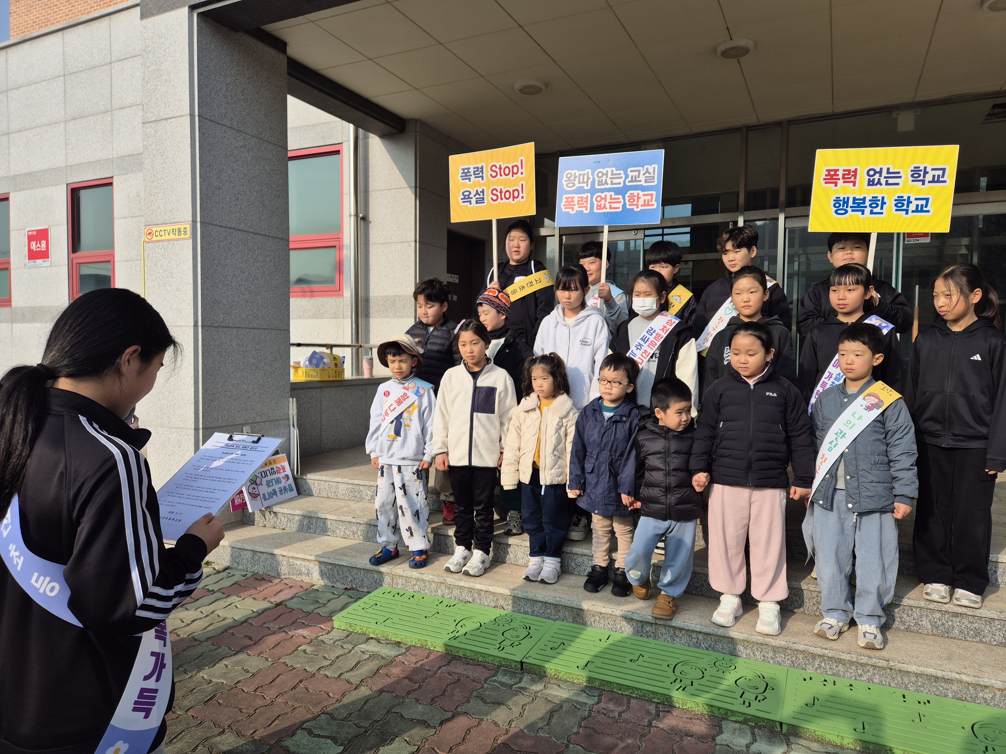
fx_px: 668
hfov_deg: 73.9
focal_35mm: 23
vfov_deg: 58.9
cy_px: 377
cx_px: 503
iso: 25
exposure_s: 1/1980
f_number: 1.8
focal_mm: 5.4
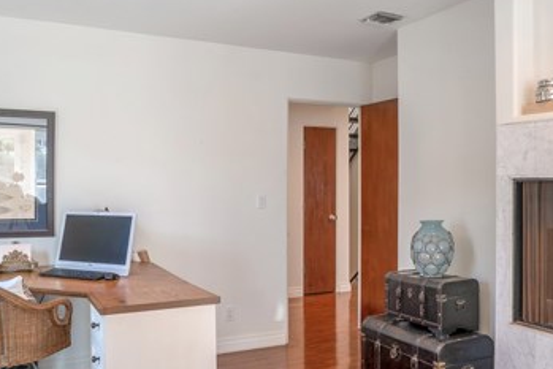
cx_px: 293
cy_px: 191
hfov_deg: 57.2
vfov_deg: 40.0
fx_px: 507
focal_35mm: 33
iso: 125
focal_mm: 18
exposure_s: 1/40
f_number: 8
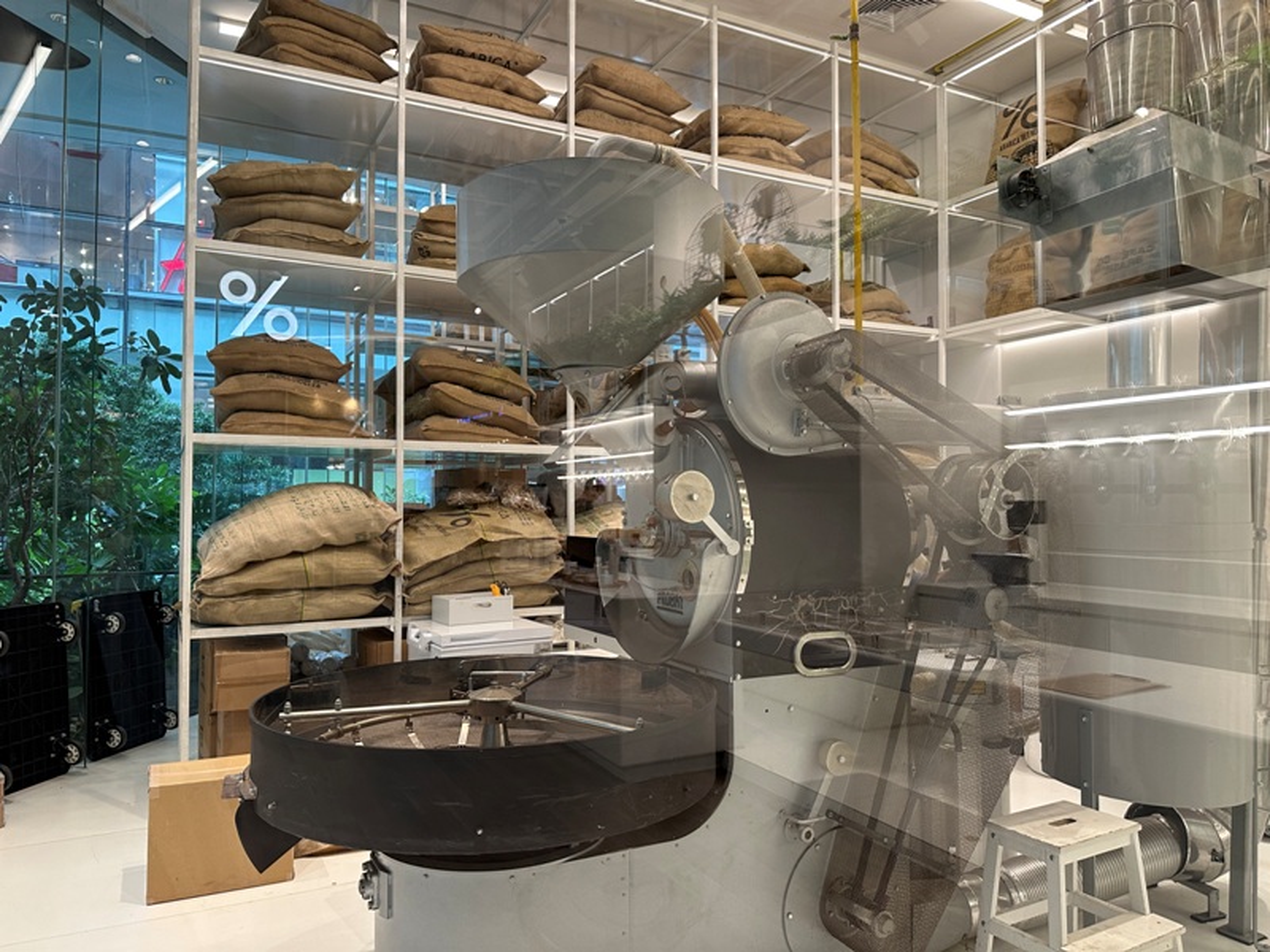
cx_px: 635
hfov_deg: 71.6
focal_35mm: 24
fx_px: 881
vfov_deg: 56.8
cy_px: 476
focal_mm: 6.86
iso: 200
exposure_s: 1/120
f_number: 1.78
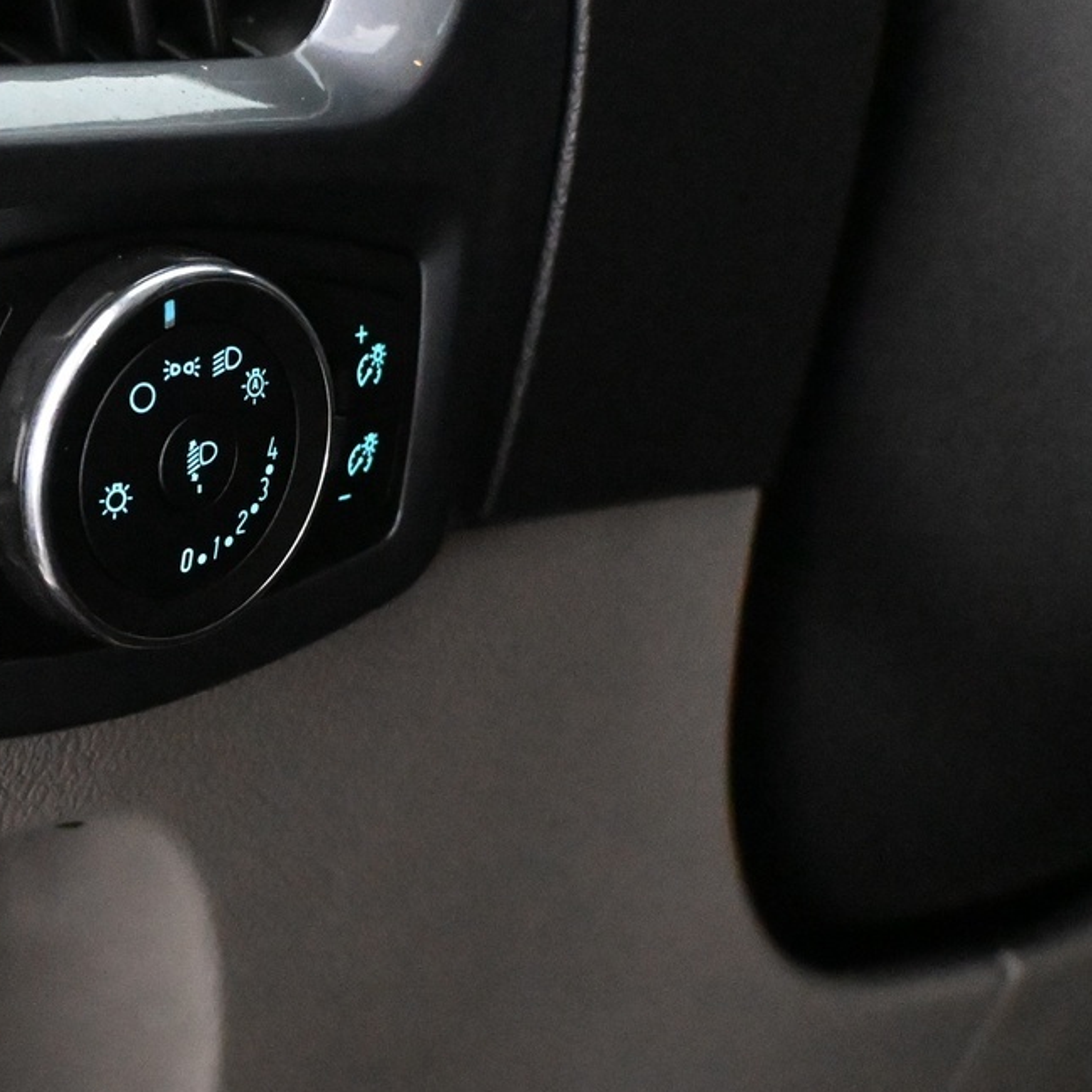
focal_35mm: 70
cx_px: 99
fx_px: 2498
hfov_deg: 23.9
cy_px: 431
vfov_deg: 24.6
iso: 12800
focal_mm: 22
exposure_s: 1/60
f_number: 4
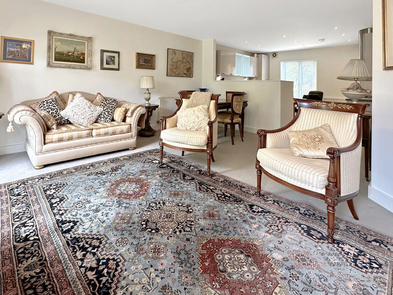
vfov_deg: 74.4
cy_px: 130
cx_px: 179
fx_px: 193
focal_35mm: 17
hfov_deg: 90.8
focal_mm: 2.22
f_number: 2.2
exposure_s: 1/100
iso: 200
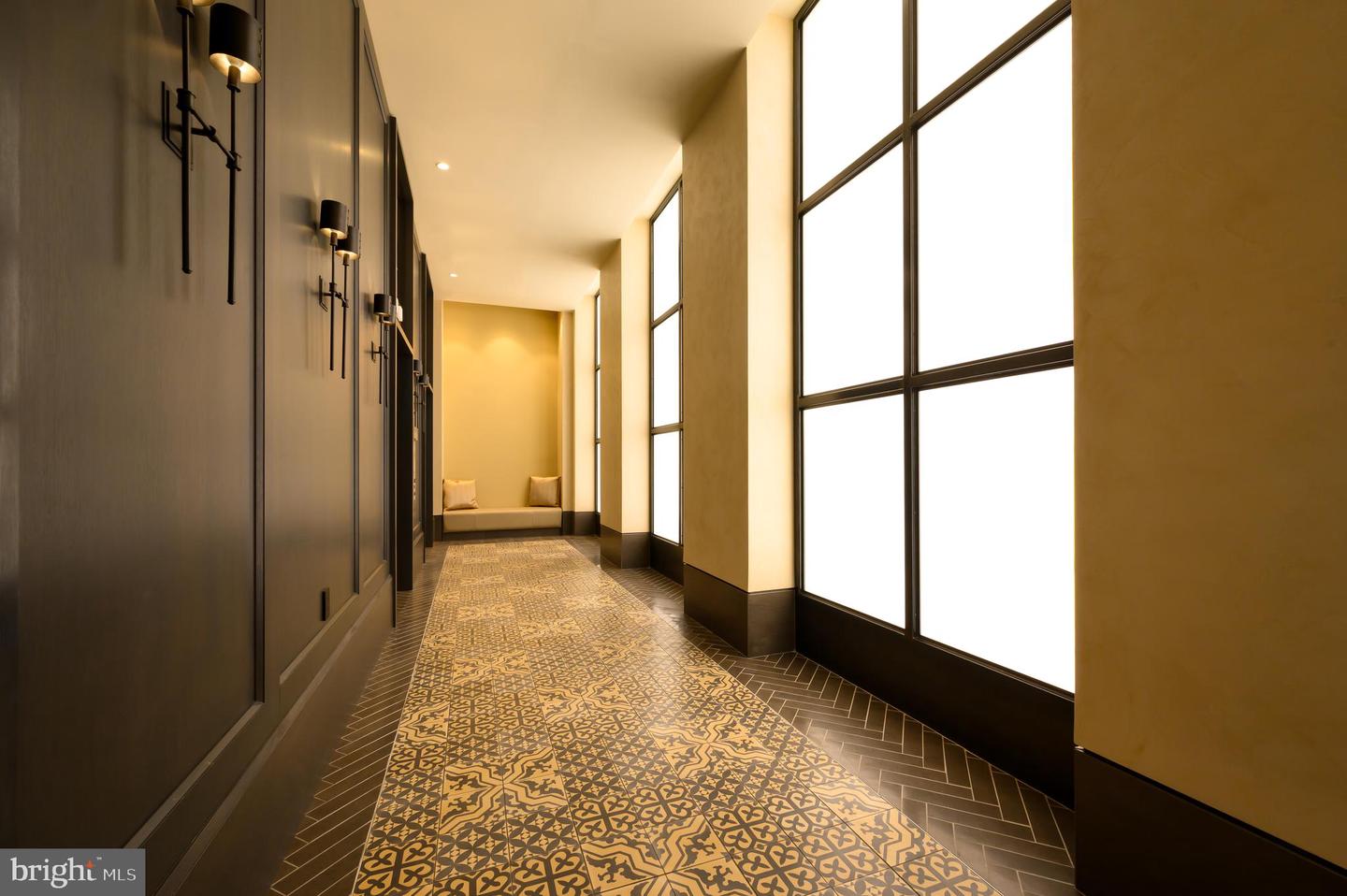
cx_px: 674
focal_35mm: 14
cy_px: 448
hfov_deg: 104.3
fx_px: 523
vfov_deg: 81.1
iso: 640
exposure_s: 1/10
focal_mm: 14
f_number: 13
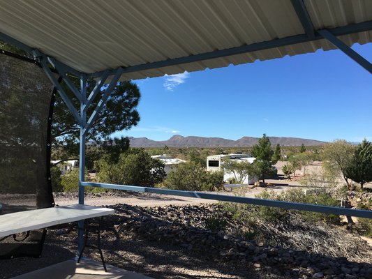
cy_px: 140
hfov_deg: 61.6
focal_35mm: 29
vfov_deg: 48.2
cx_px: 186
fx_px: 312
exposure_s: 1/1479
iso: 25
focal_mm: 4.15
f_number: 2.2
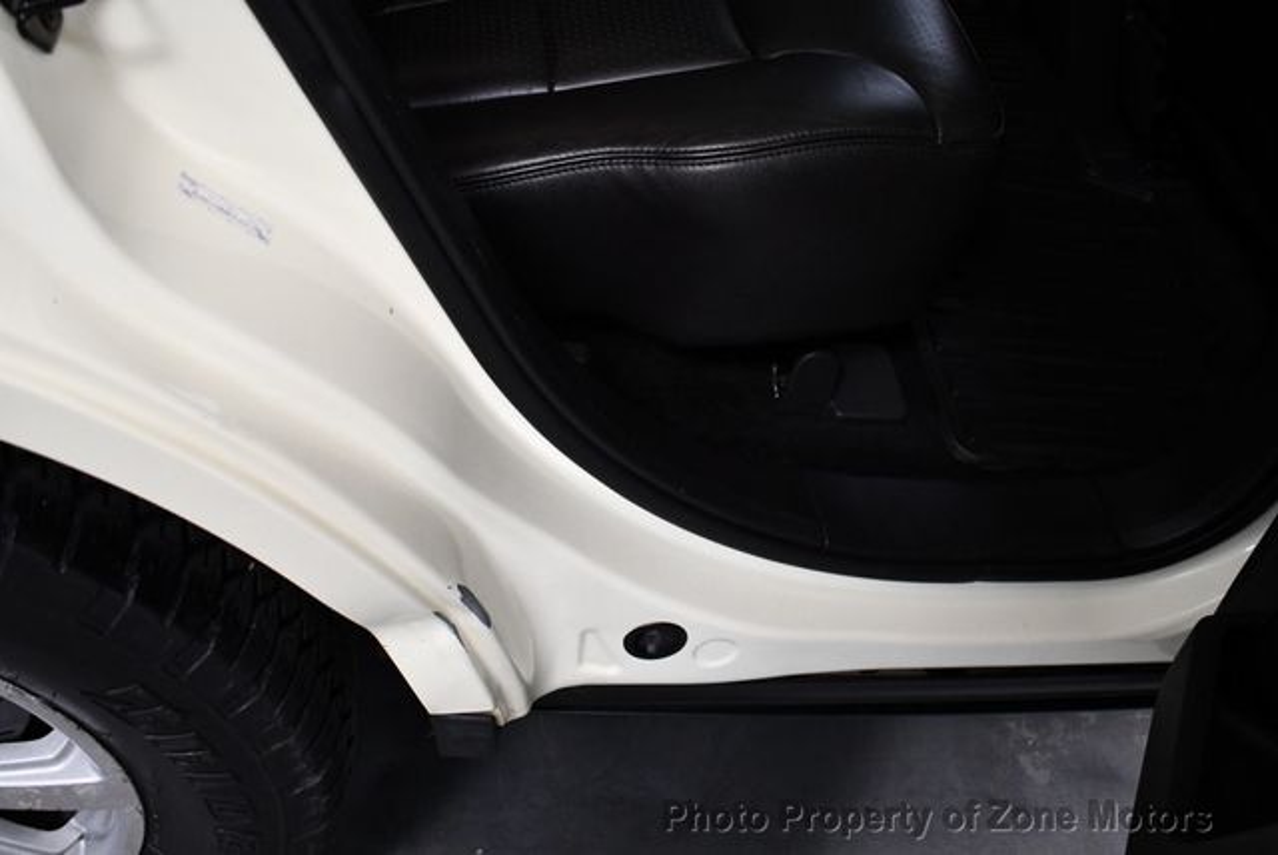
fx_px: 1279
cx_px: 639
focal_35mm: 36
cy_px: 428
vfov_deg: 36.9
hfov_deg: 53.1
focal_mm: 18
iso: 1600
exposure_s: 1/125
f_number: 3.5
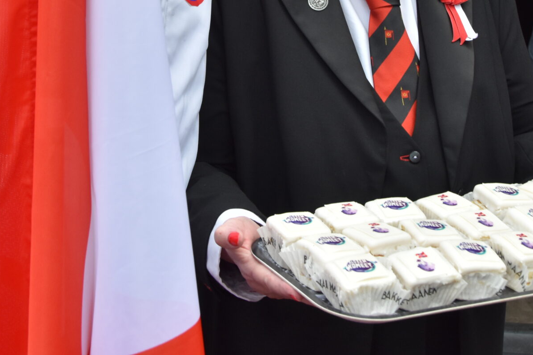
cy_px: -8
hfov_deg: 25.3
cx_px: 293
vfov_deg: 16.6
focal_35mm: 80
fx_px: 1185
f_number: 5.6
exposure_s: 1/125
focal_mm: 25
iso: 400
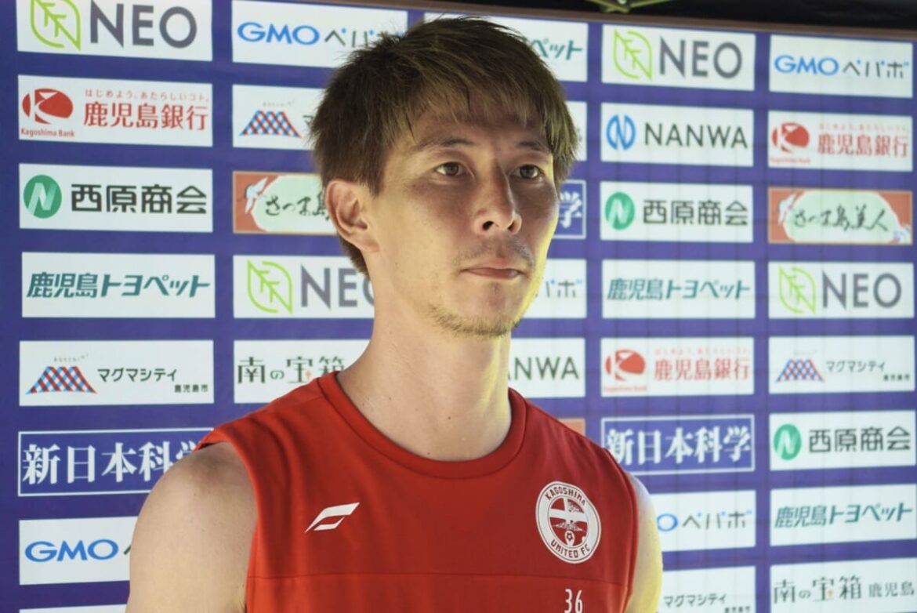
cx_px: 458
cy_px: 306
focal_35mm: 105
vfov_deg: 13.1
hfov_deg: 19.4
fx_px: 2676
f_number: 4.5
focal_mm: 70
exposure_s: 1/160
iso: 250
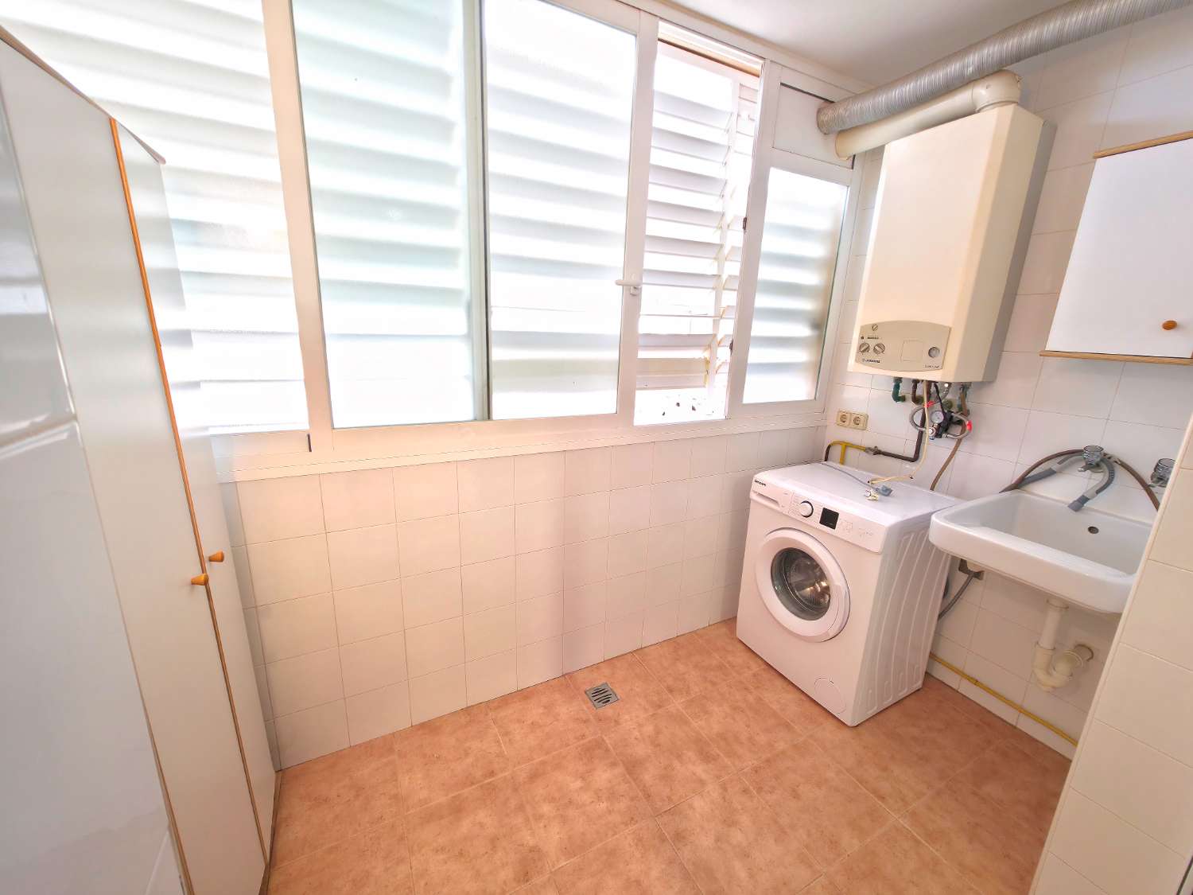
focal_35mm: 13
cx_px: 596
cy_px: 448
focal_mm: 2.2
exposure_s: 1/50.3
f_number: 1.9
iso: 80
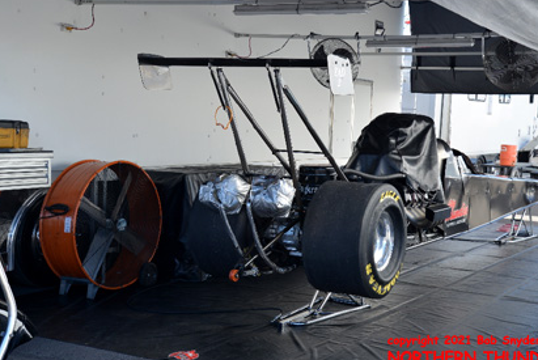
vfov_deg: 24.2
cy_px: 168
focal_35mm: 56
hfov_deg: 35.5
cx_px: 308
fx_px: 838
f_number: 6.3
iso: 200
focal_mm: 46
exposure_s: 1/160
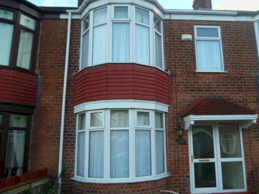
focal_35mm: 29
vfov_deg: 48.2
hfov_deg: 61.4
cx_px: 149
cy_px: 99
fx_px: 217
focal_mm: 4.3
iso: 160
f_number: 2.2
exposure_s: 1/250
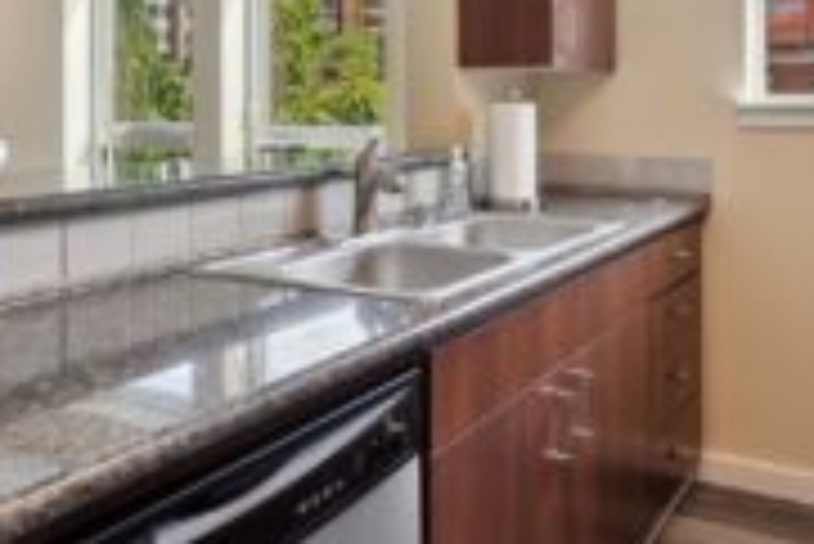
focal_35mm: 31
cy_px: 110
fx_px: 701
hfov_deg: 56.6
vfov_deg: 40.7
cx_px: 630
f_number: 8
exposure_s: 1/50
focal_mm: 14
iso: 200
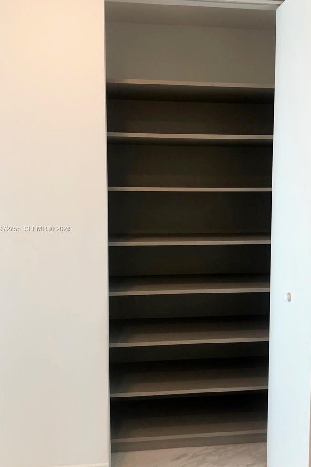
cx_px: 190
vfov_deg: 55.8
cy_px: 229
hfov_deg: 38.7
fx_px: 441
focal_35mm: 34
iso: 25
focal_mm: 4
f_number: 1.8
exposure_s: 1/30
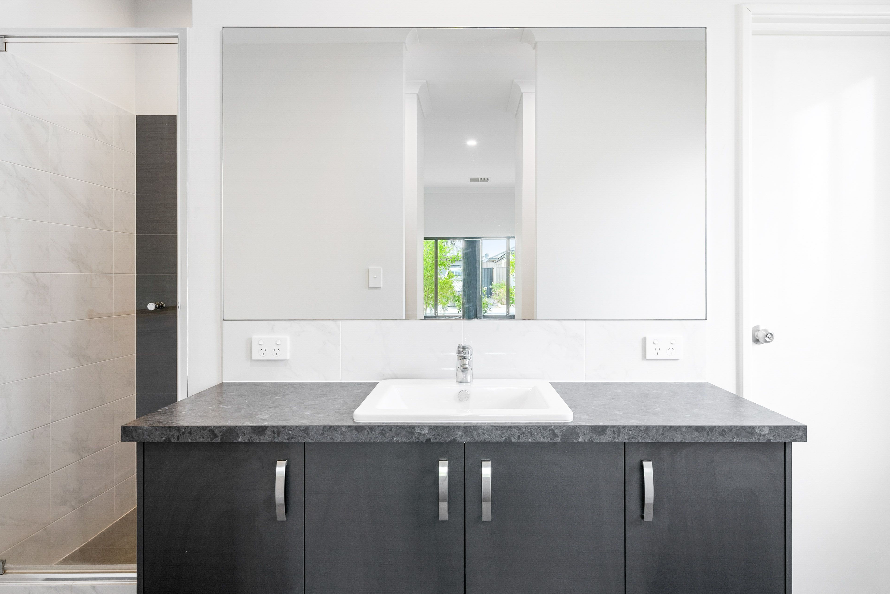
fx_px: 544
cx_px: 474
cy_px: 270
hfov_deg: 78.5
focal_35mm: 22
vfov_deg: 57.2
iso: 100
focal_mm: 14
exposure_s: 1/5
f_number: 8
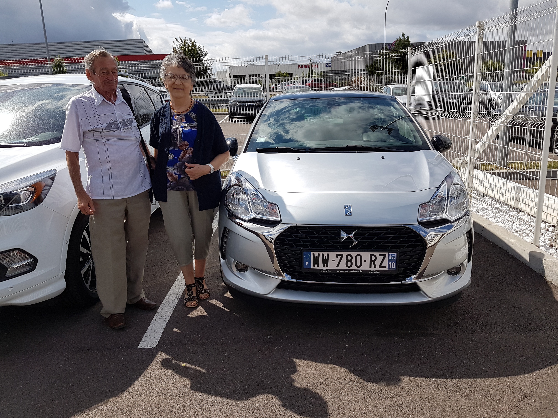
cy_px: 209
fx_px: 419
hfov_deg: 67.3
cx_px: 279
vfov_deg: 53.1
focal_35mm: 26
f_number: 1.7
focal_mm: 4.2
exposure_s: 1/2864
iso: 40
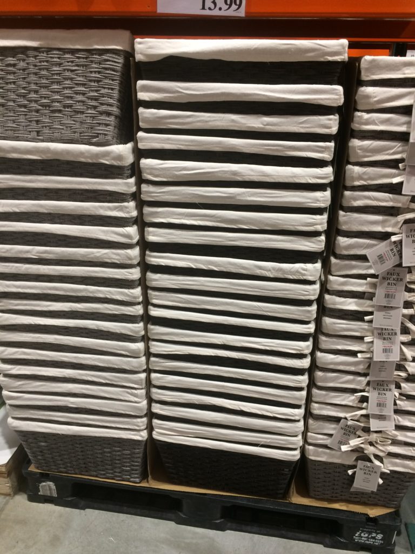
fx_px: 464
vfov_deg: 61.7
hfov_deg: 48.2
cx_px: 208
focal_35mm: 29
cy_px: 277
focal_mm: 4.15
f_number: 2.2
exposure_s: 1/30
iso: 100
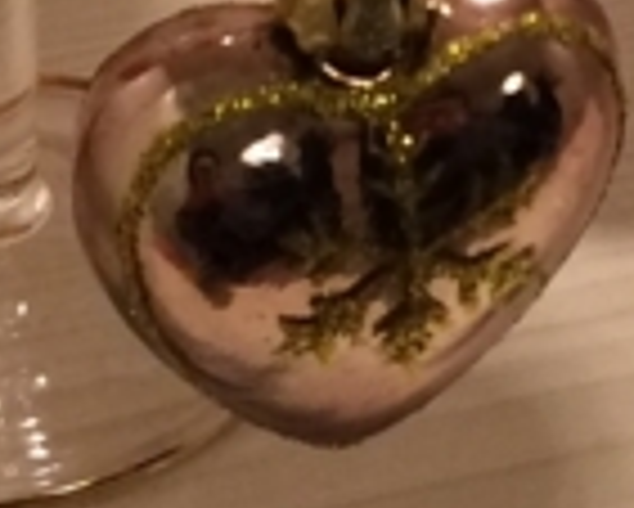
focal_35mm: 205
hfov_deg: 9.4
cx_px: 630
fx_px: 3849
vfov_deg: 7.1
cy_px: -764
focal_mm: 4.15
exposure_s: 1/30
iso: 125
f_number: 2.2
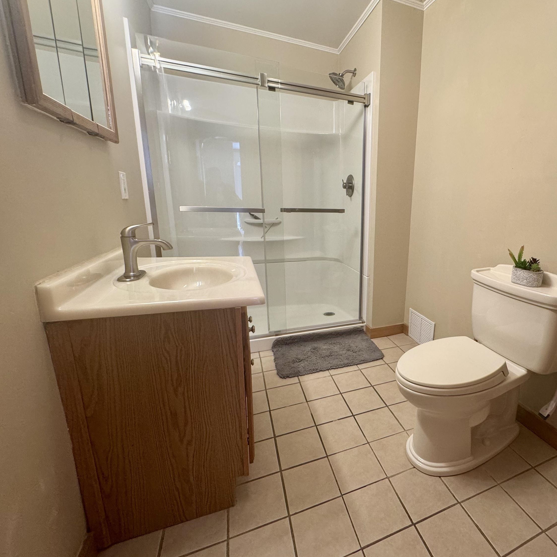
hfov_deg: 81.3
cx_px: 369
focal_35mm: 17
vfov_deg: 83.9
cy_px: 271
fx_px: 309
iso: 200
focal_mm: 2.22
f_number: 2.2
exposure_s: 1/60
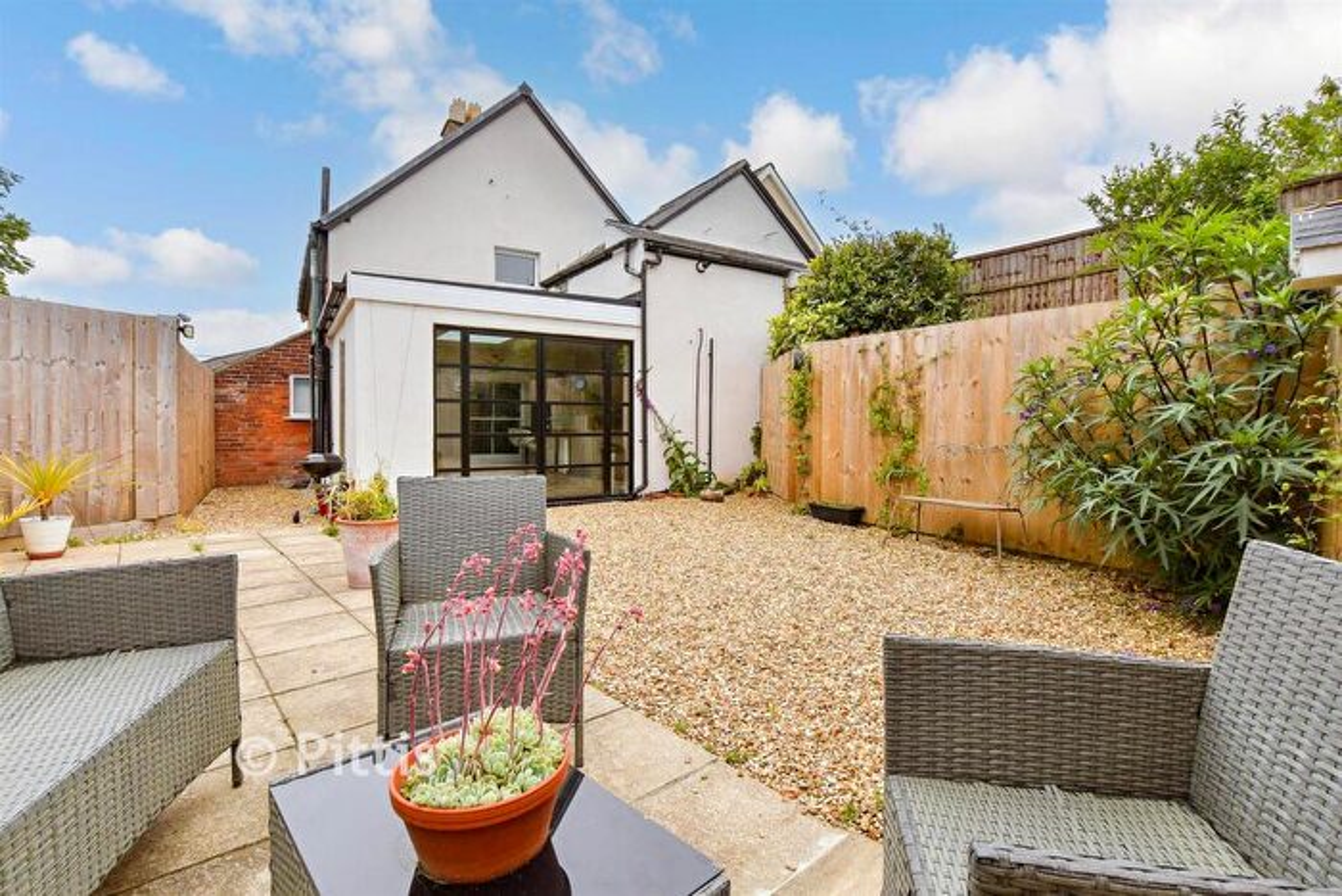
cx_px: 671
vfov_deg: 77.4
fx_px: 559
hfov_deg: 100.4
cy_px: 448
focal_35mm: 15
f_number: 8
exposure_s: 1/160
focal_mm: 10
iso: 160
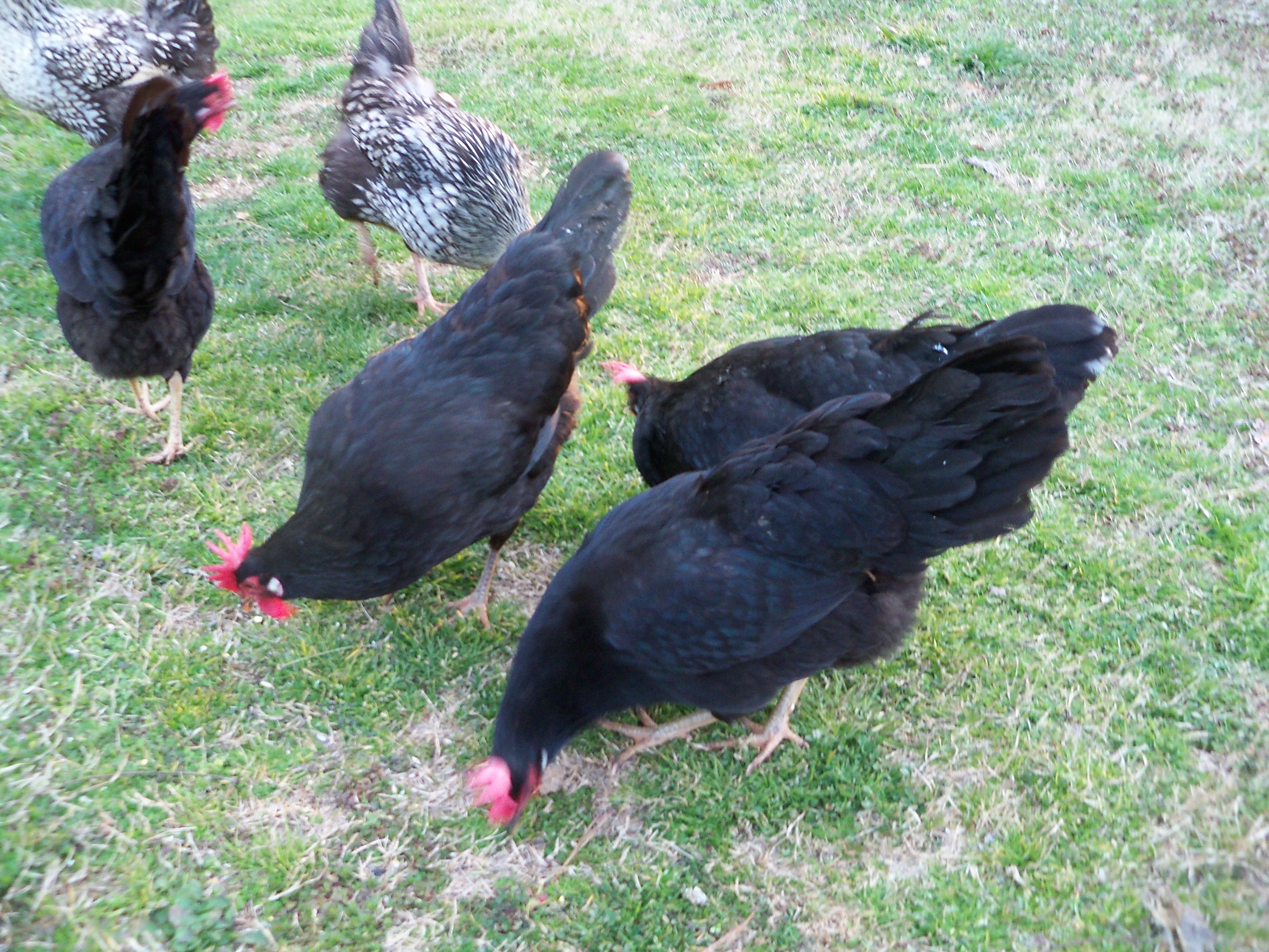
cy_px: 476
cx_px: 634
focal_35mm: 35
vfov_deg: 40.7
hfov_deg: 52.6
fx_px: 1283
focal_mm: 6.2
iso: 200
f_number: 3.5
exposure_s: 1/30
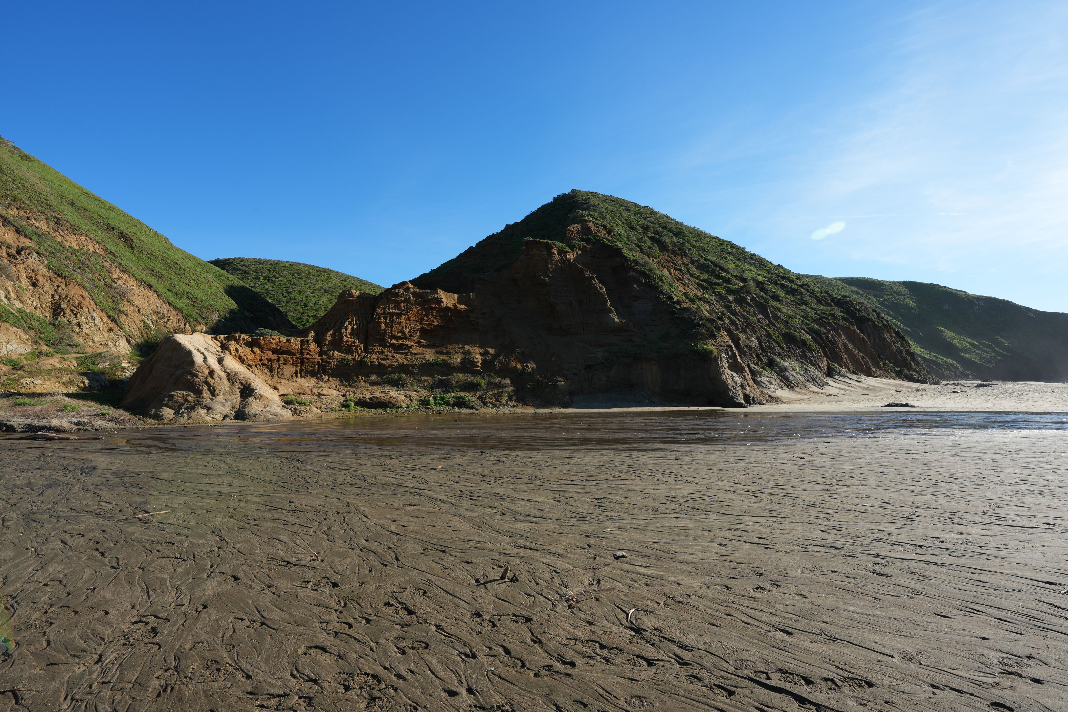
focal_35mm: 16
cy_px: 356
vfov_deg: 73.7
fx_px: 475
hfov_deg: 96.7
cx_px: 534
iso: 100
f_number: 13
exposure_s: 1/80
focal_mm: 16
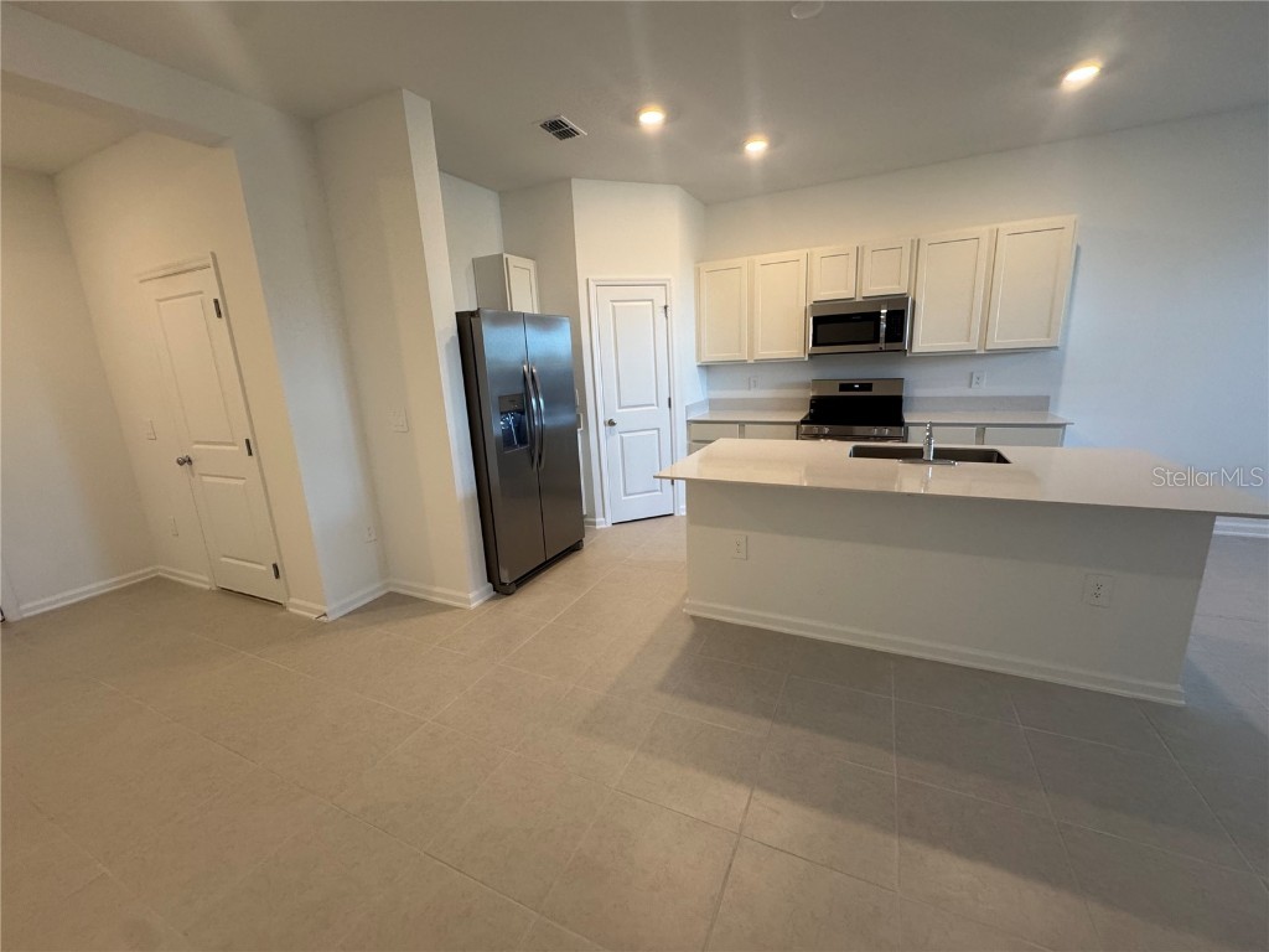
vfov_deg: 85.7
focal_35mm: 14
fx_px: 513
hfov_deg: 102.1
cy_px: 476
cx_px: 634
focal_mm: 2.22
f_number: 2.2
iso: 250
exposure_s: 1/120
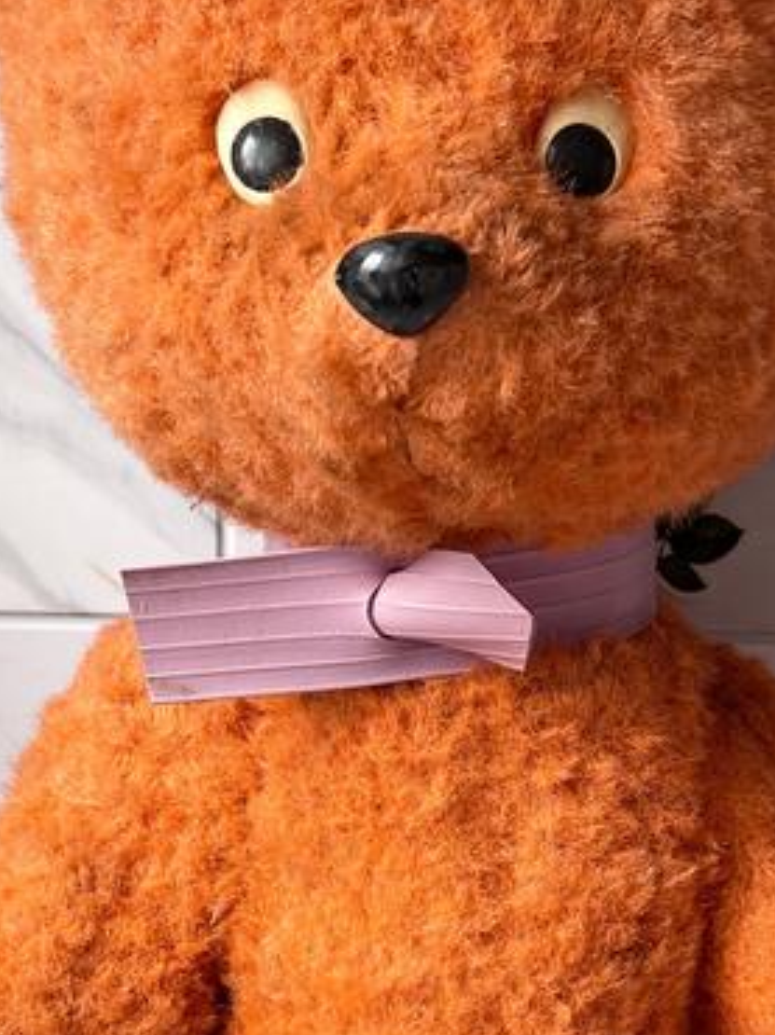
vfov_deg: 26.9
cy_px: 708
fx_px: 2152
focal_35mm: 72
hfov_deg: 20.4
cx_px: 470
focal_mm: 5.1
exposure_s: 1/121
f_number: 1.6
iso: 64
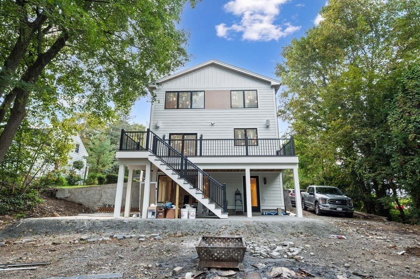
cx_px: 210
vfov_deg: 64.5
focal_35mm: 19
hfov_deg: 87.0
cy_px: 140
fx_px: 221
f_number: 8
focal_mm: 19
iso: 100
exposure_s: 1/15
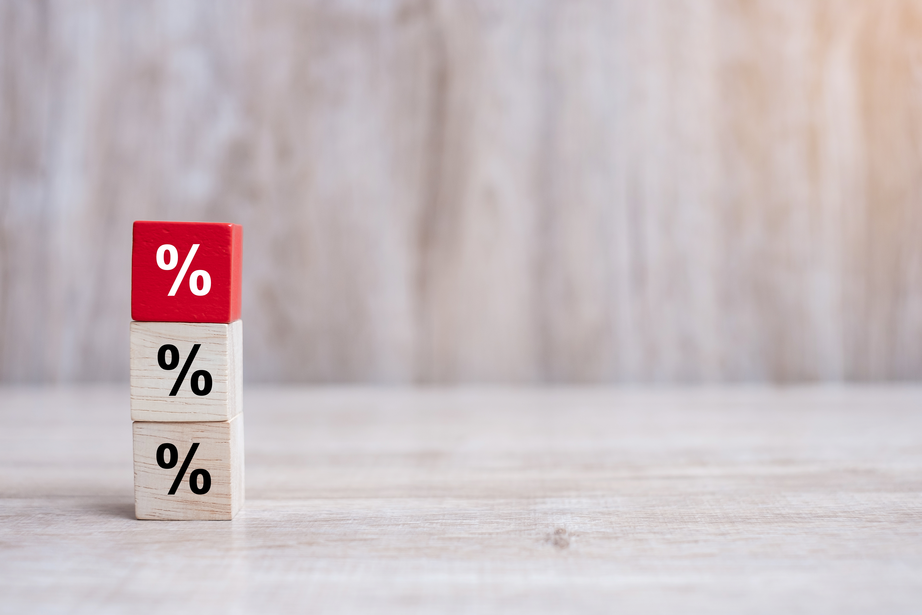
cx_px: 461
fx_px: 1357
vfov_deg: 25.5
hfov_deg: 37.5
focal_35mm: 53
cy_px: 308
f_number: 2.8
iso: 200
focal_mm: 35
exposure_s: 1/100
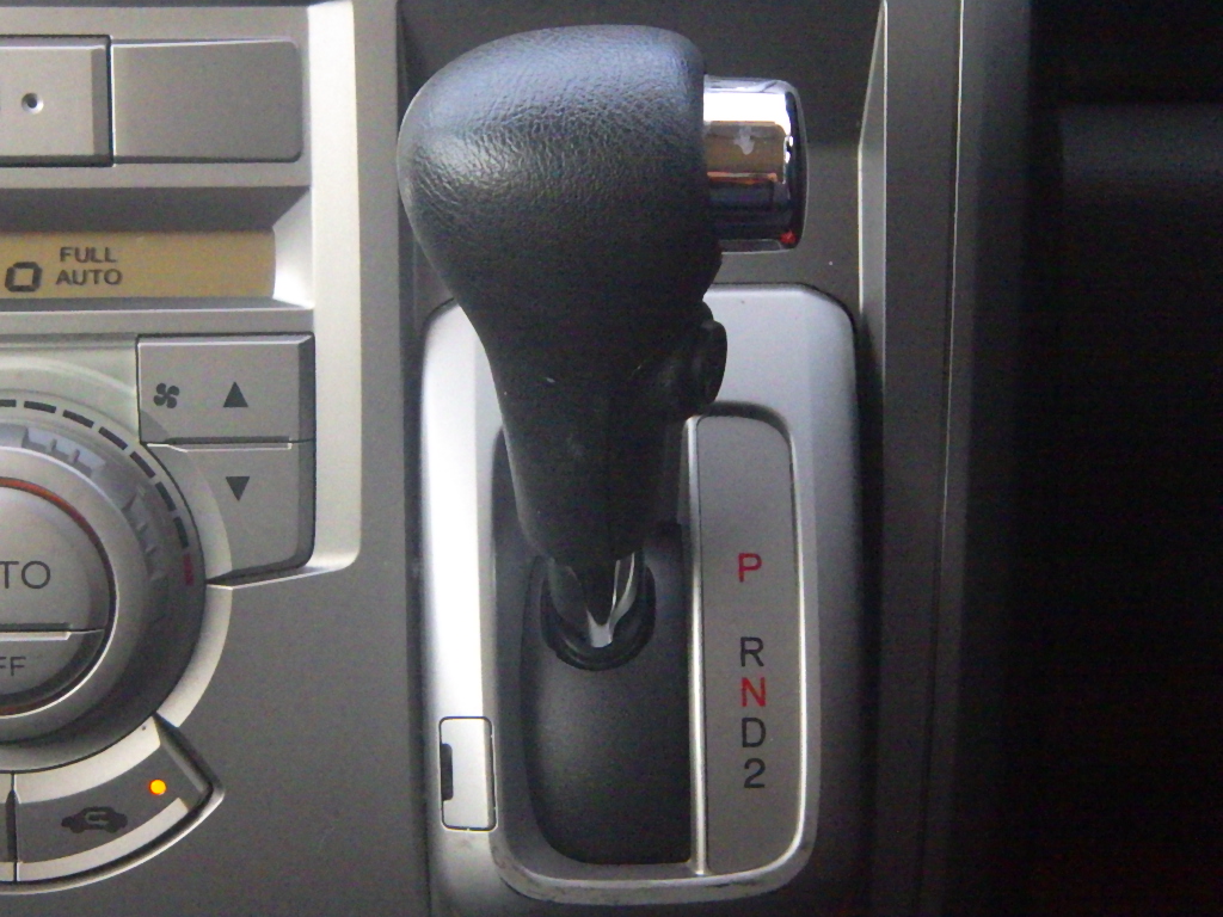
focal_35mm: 140
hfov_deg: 14.1
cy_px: 458
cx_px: 612
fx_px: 4946
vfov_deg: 10.6
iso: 800
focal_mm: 25
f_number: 5.5
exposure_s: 1/125
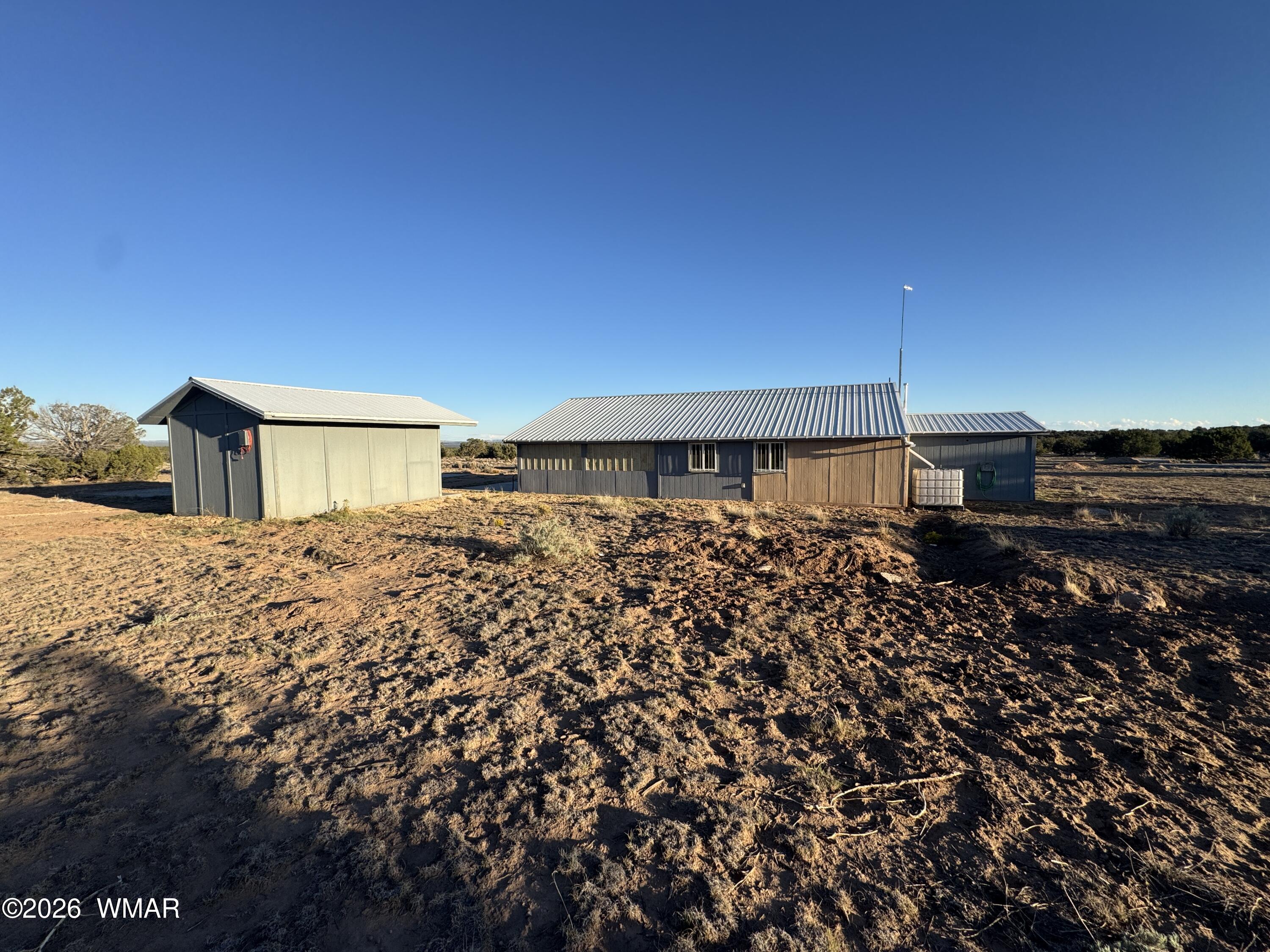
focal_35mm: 14
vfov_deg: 85.7
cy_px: 476
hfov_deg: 102.1
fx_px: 514
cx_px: 635
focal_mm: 2.22
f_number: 2.2
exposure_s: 1/1198
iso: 40
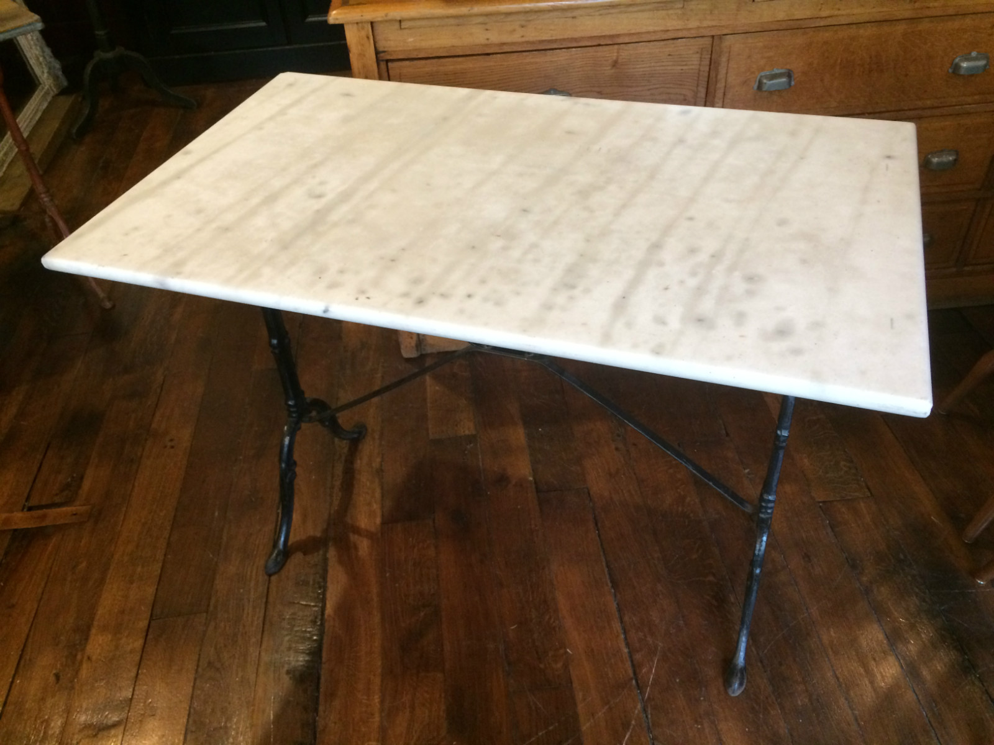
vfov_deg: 48.2
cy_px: 372
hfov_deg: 61.7
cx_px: 497
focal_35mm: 29
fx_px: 833
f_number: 2.2
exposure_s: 1/25
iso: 250
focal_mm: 4.15
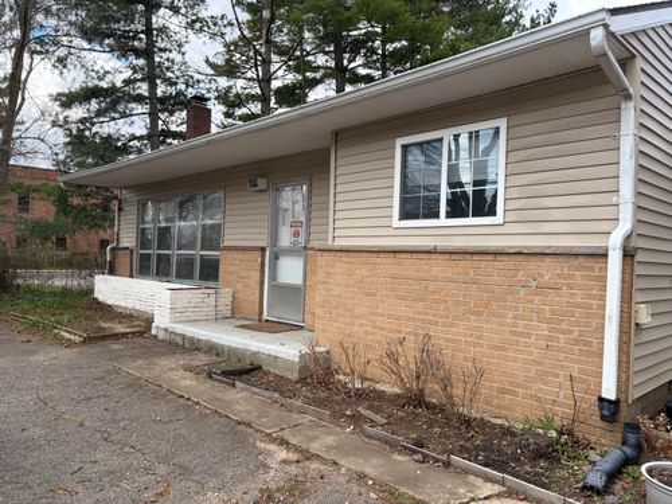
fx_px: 505
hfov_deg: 67.3
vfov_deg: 53.1
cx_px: 336
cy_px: 252
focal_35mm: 26
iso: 64
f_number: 1.6
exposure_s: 1/1667
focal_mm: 5.96
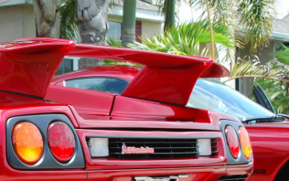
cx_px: -99
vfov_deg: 9.1
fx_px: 1132
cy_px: 176
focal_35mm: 144
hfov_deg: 13.9
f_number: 5.6
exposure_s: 1/125
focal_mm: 29
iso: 100
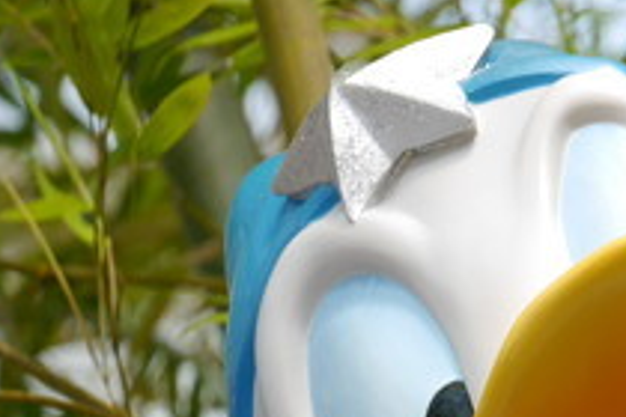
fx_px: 15423
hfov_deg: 2.3
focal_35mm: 887
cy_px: 486
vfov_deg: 1.5
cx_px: 832
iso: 640
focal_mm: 140
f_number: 5.6
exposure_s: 1/320
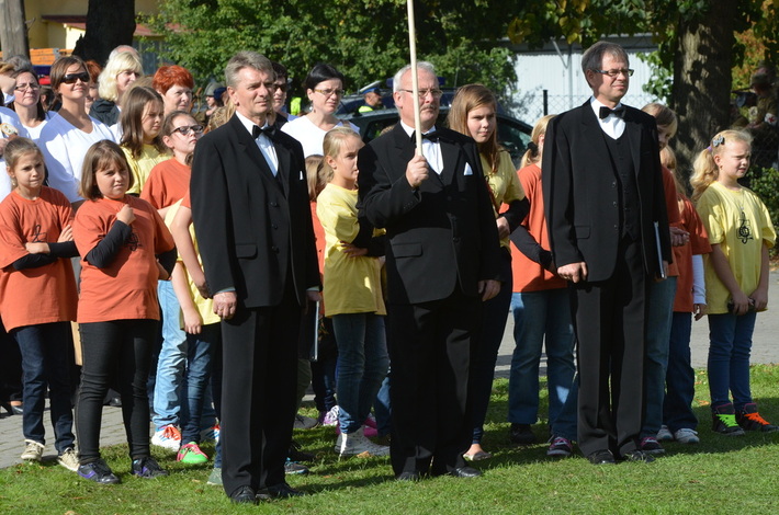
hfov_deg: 10.6
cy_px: 258
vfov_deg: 7.0
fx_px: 4210
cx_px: 390
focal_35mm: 195
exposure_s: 1/1250
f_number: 9
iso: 800
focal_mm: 130
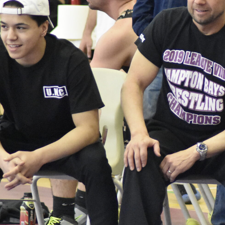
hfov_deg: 3.8
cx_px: 199
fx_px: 3434
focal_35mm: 467
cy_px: 101
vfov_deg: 3.8
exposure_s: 1/500
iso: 12800
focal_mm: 140
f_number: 4.2
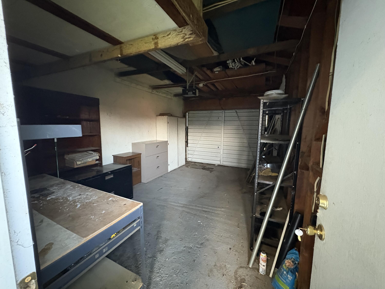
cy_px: 144
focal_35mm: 14
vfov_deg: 85.7
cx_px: 192
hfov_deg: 102.1
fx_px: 156
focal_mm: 2.22
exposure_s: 1/30
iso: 1000
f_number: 2.2
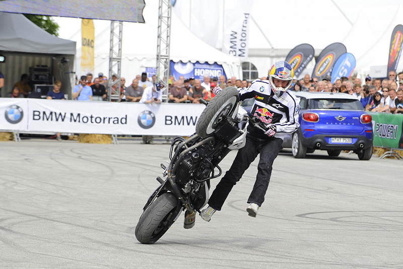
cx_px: 202
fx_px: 2016
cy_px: 134
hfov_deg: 11.4
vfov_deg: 7.6
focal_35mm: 180
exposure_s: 1/1600
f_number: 6.3
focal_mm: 180
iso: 500
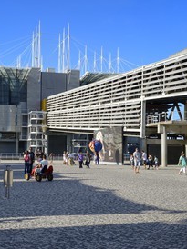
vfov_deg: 32.7
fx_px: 426
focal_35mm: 59
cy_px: 124
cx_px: 80
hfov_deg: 24.8
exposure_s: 1/250
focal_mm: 40
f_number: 9
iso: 100
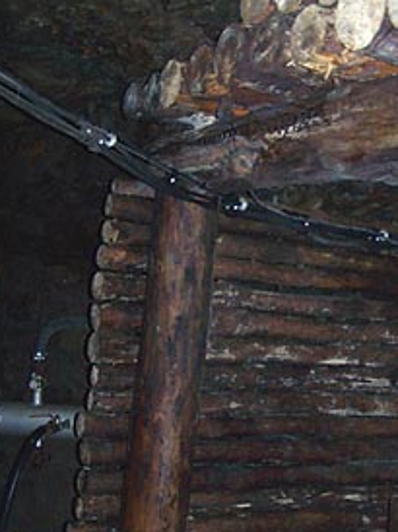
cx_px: 267
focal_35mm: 59
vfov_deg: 32.7
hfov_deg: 24.7
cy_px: 304
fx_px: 906
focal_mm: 6.3
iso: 160
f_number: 2.8
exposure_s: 1/60
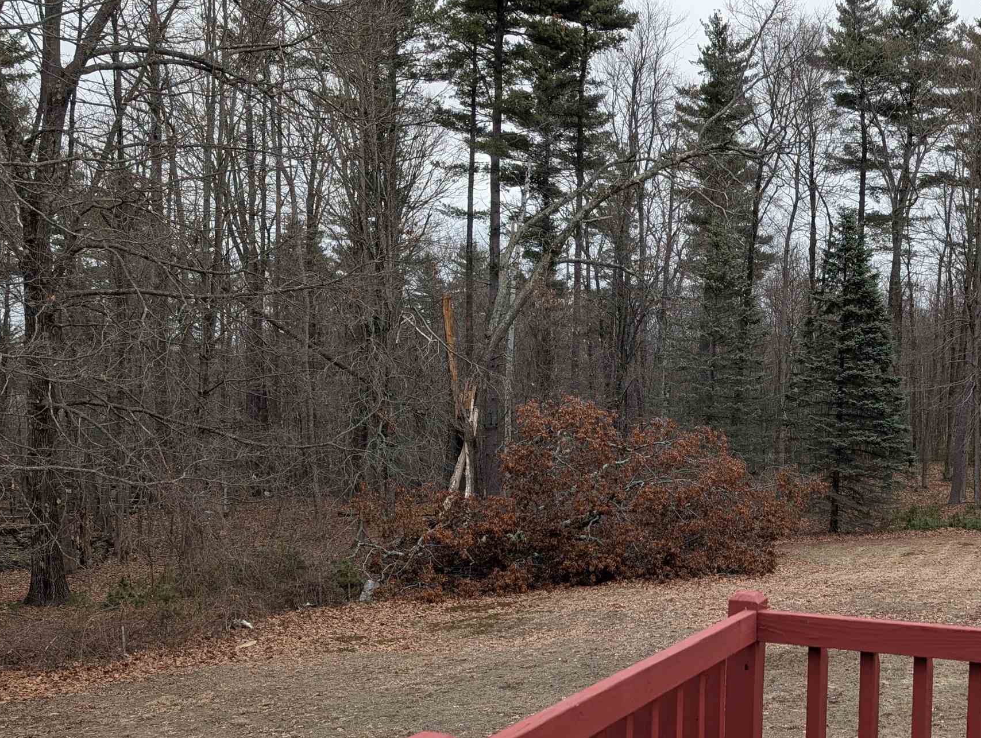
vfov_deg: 33.4
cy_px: 482
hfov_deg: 42.7
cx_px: 714
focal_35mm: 43
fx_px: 1220
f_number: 1.68
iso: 22
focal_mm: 6.9
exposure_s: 1/221
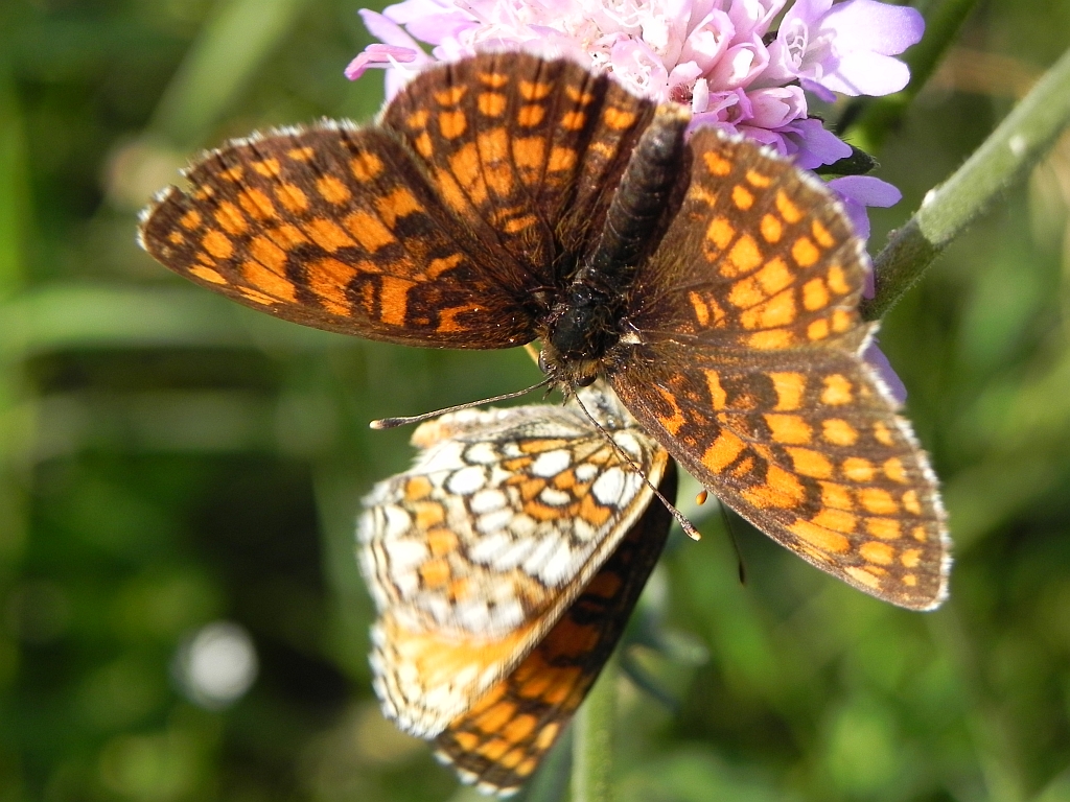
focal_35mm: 105
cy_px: 401
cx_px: 535
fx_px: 3246
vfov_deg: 14.1
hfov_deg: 18.7
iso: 160
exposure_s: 1/501
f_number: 4
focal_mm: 18.8
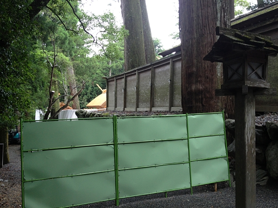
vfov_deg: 40.7
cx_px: 139
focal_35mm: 35
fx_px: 281
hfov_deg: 52.6
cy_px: 104
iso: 64
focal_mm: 4.28
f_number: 2.4
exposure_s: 1/20
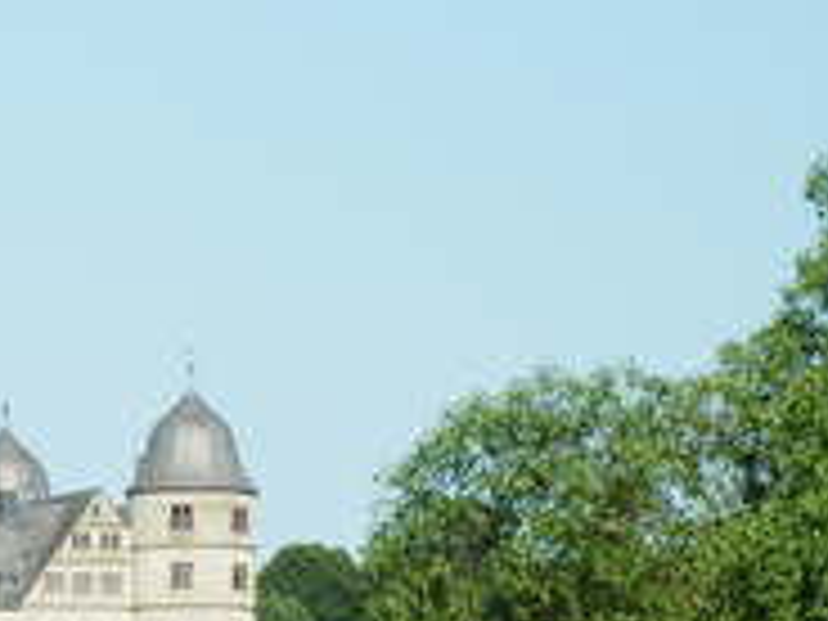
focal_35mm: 453
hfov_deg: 4.4
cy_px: 691
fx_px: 10836
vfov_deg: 3.3
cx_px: -248
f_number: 5.5
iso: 80
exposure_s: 1/320
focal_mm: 27.5
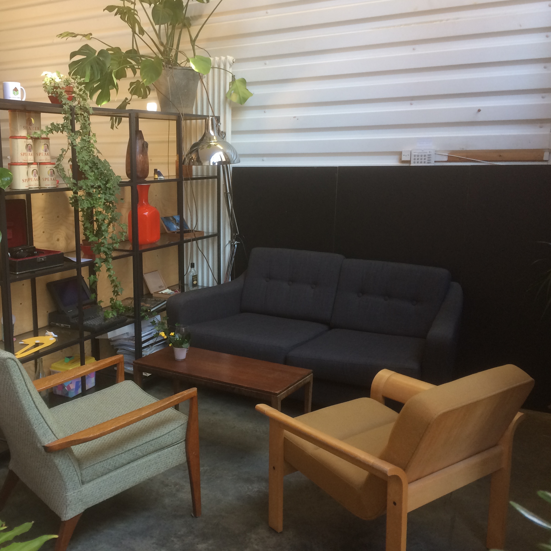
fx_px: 630
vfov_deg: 47.2
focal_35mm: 35
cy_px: 270
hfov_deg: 46.5
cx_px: 182
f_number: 2.2
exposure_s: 1/33
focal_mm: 4.15
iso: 40
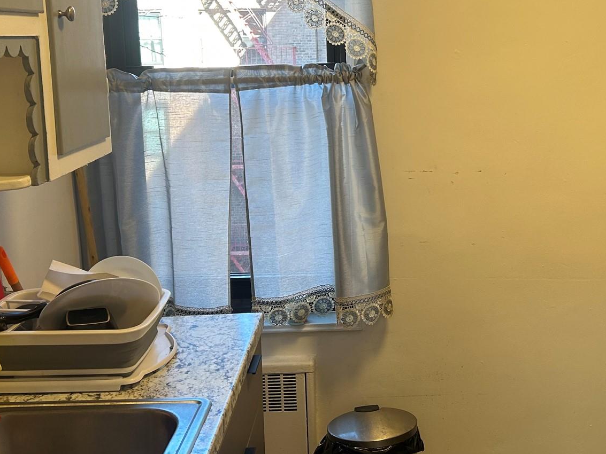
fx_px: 823
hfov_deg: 40.0
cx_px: 395
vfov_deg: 30.5
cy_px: 135
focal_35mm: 47
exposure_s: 1/120
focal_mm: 5.7
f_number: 1.5
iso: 80
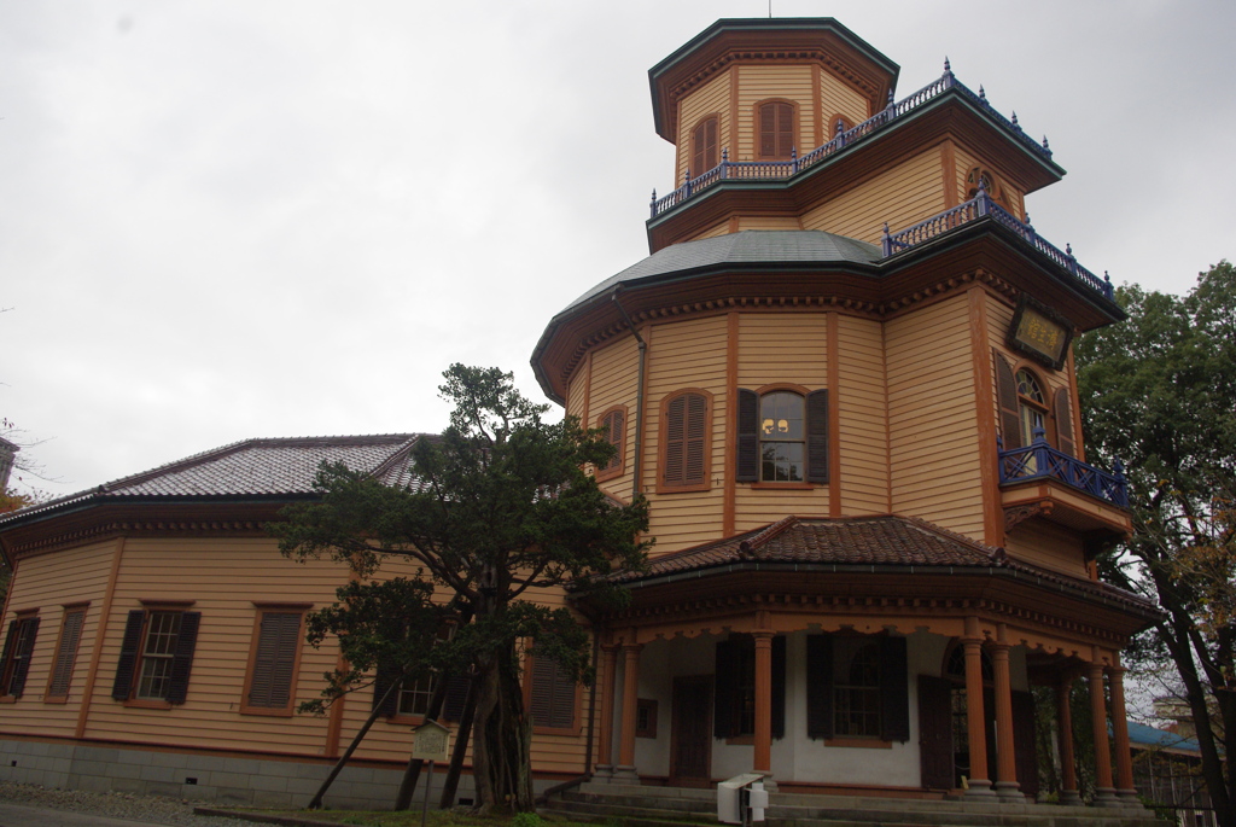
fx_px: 1031
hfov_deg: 61.9
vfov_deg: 43.7
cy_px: 414
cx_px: 618
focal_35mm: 30
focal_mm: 20
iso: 400
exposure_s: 1/180
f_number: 5.6
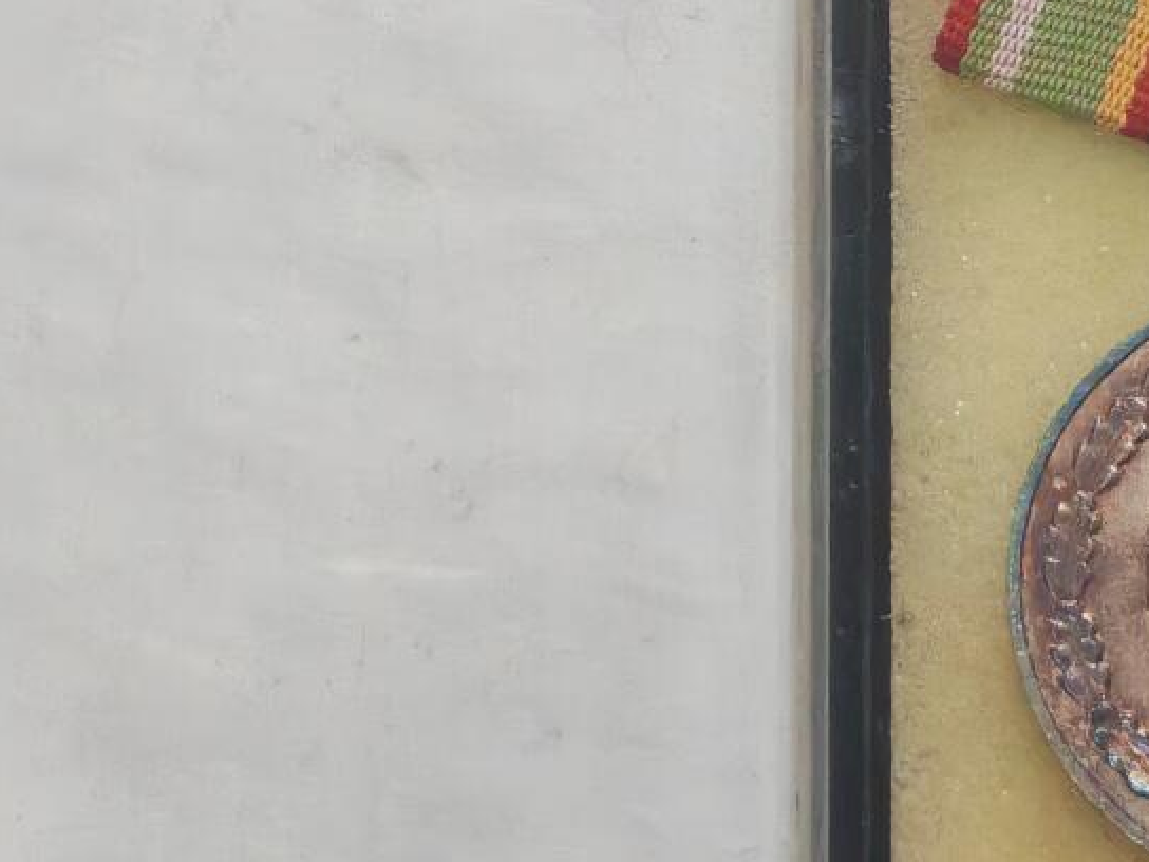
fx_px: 5809
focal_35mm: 175
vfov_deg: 8.5
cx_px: 849
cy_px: 95
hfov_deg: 11.3
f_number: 1.95
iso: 800
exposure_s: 1/50
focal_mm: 5.52
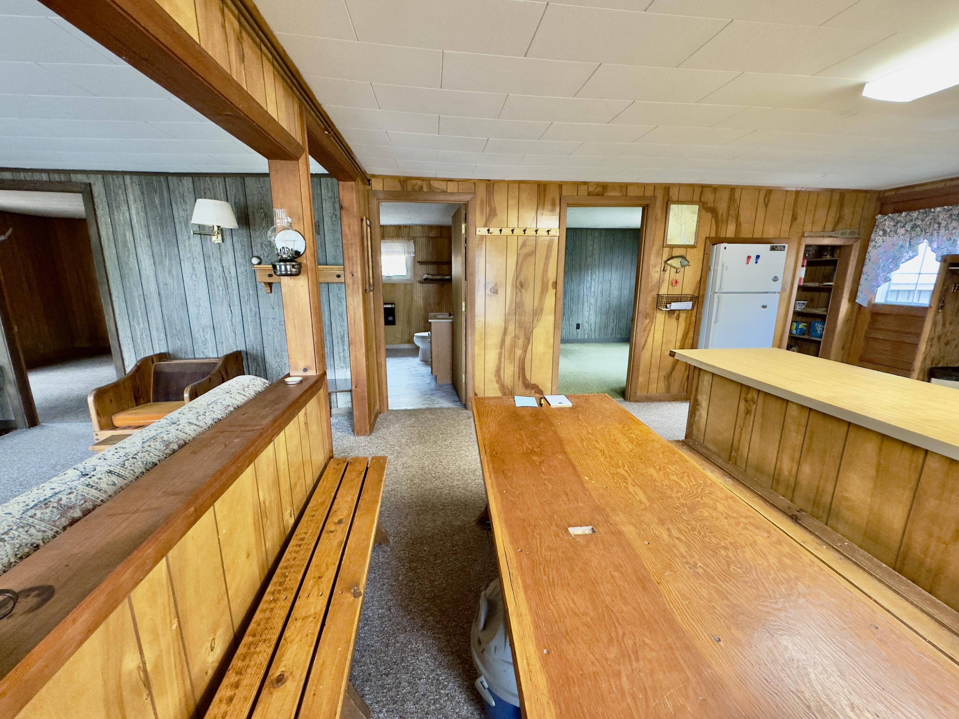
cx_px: 480
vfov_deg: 85.7
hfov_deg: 102.1
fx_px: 388
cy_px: 360
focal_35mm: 14
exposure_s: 1/60
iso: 640
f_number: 2.2
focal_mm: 2.22
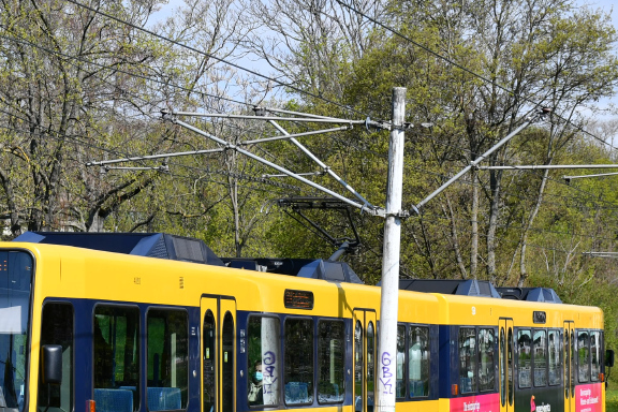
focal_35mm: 150
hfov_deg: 13.6
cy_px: 289
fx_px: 2575
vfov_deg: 9.1
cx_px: 93
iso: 400
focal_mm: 48
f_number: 7.1
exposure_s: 1/1600
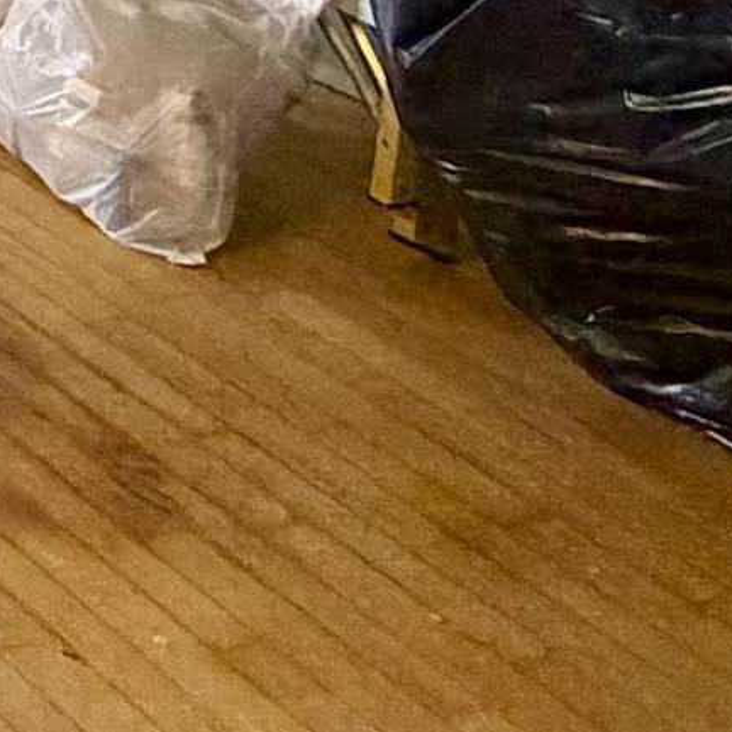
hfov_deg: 14.6
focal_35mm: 88
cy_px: -625
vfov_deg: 16.3
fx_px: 2105
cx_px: -900
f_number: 2.2
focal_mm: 2.22
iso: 400
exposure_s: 1/60
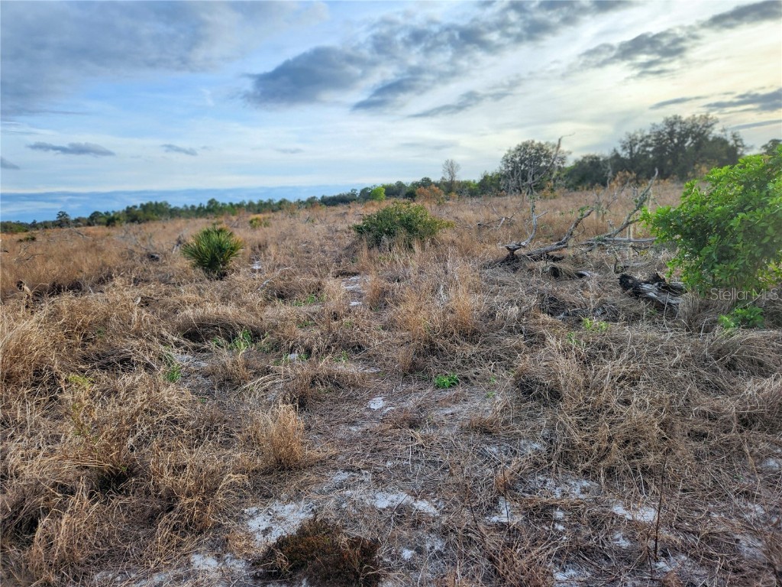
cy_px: 294
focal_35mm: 23
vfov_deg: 58.9
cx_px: 391
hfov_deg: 73.9
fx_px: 520
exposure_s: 1/647
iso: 20
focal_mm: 5.4
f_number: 1.8
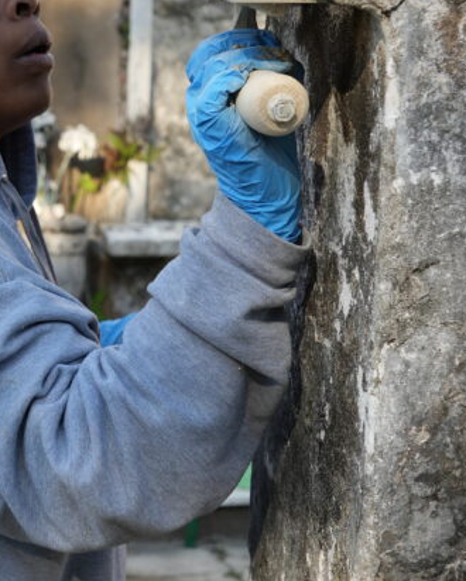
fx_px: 1688
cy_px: 403
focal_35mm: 98
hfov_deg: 15.5
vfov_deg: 19.5
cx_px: 43
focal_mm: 28
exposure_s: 1/200
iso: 100
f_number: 4.5
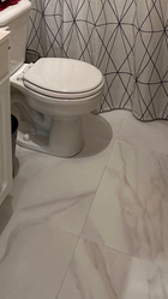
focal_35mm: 47
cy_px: -31
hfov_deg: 25.4
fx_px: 372
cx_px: 67
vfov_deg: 36.8
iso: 200
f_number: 2.2
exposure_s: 1/60
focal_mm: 2.22
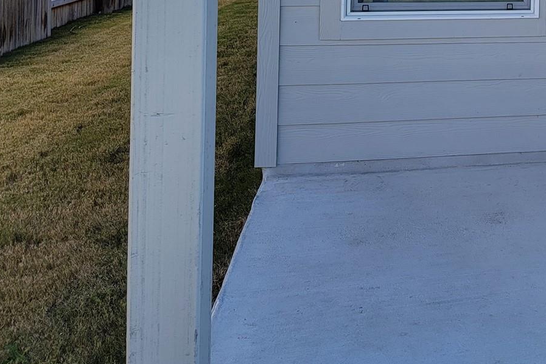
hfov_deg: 31.0
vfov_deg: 21.7
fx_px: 864
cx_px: 607
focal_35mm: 57
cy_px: -91
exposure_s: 1/381
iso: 16
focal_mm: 6.7
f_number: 1.8
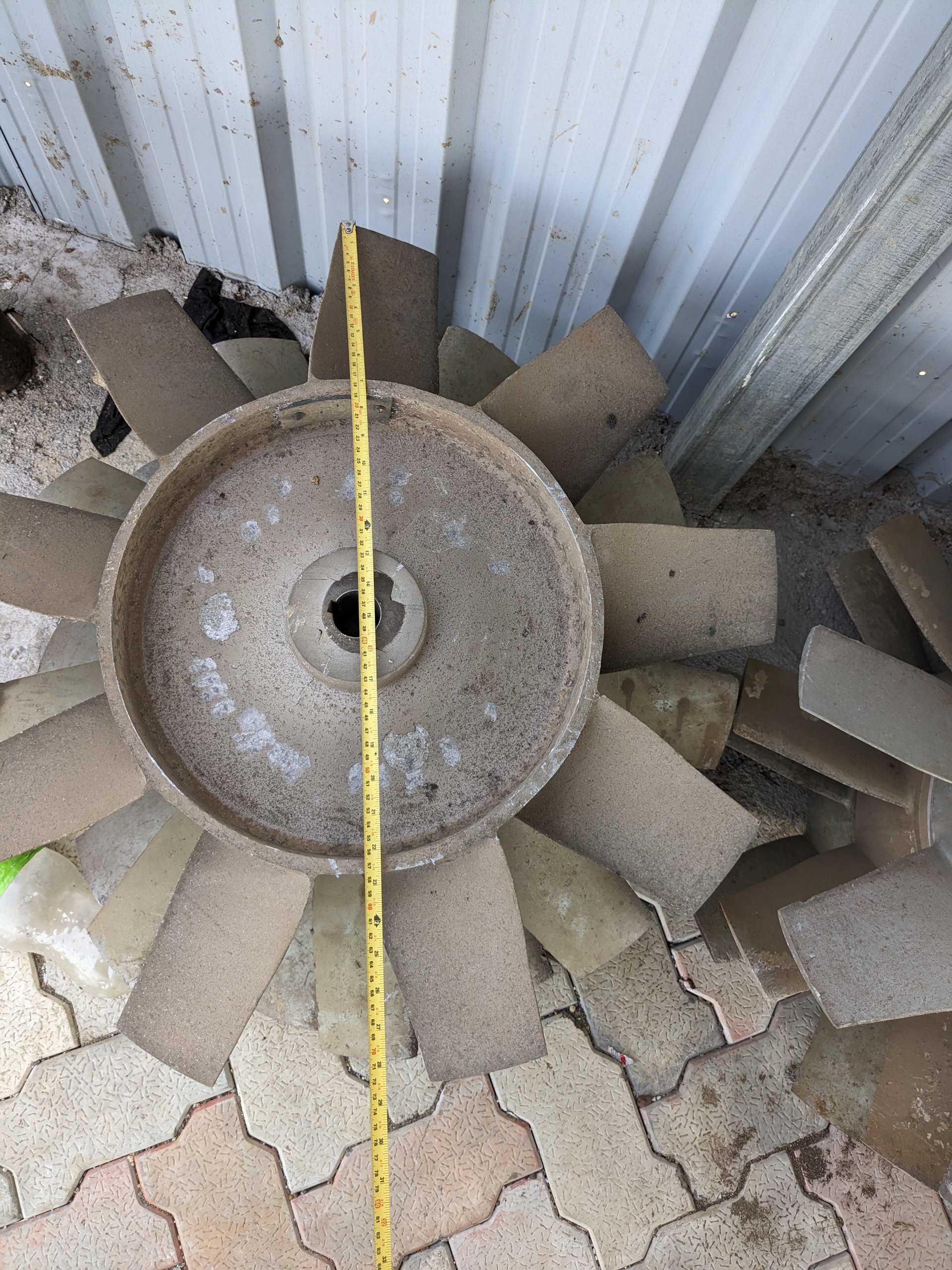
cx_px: 476
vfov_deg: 65.3
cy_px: 635
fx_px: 990
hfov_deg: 51.4
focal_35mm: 27
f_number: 1.73
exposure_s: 1/229
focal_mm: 4.38
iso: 60
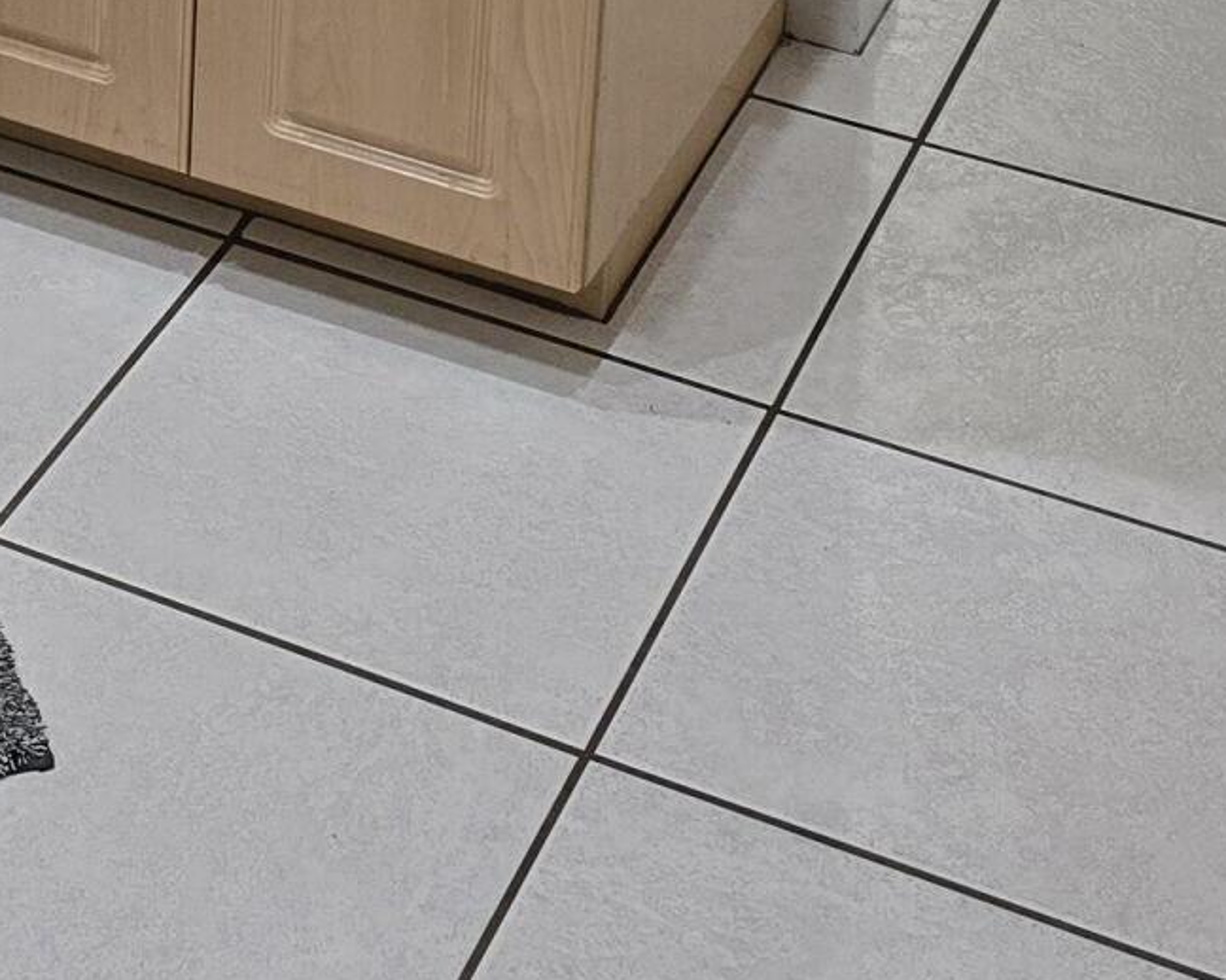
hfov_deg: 17.7
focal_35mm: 104
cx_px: -210
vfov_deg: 13.0
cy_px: -940
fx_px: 3772
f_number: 1.7
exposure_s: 1/120
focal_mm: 6.3
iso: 320
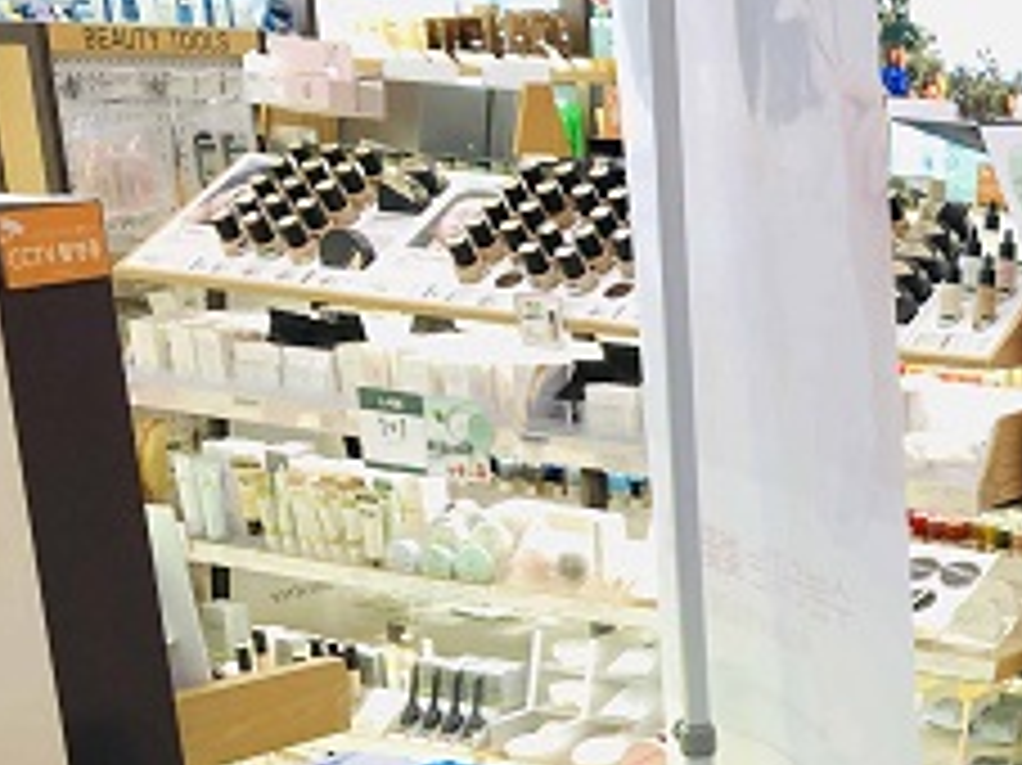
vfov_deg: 18.5
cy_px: 999
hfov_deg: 23.4
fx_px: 2184
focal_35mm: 74
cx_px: 1319
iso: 25
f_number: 1.8
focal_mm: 3.99
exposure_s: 1/40
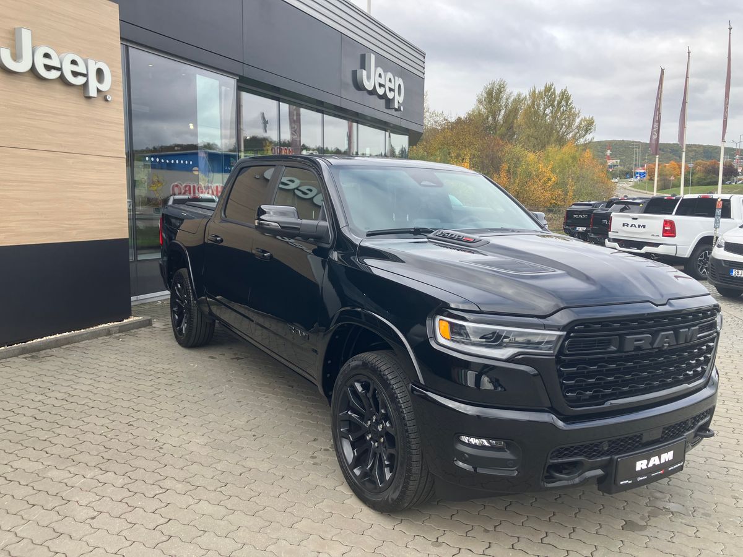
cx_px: 372
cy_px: 278
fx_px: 601
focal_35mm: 28
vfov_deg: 49.7
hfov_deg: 63.4
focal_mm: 3.99
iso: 32
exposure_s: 1/398
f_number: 1.8
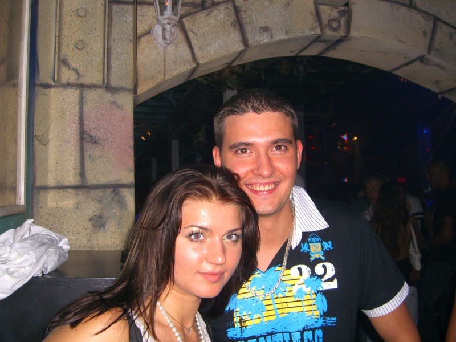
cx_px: 228
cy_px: 171
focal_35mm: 38
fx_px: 501
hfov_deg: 49.0
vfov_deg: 37.7
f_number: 2.8
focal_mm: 7.9
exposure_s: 1/60
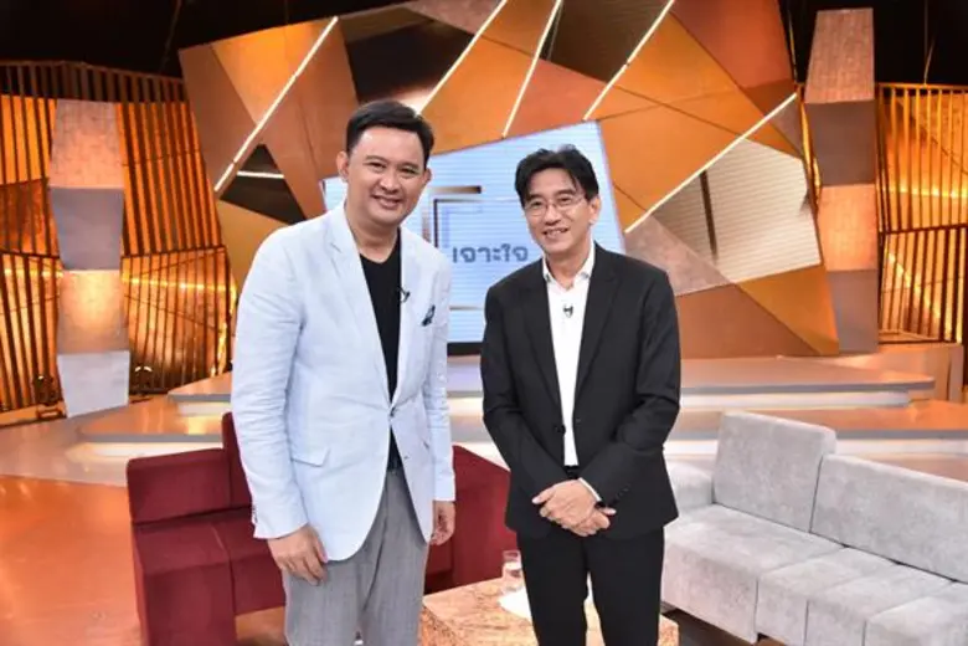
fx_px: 807
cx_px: 484
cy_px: 323
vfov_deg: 43.6
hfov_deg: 61.9
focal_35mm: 30
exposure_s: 1/160
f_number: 4.5
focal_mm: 30
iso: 1600
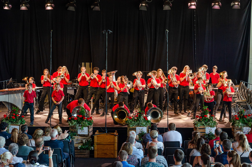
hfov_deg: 28.1
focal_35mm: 72
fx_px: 503
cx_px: 126
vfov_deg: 18.8
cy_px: 84
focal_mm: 48
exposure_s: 1/100
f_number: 5
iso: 800
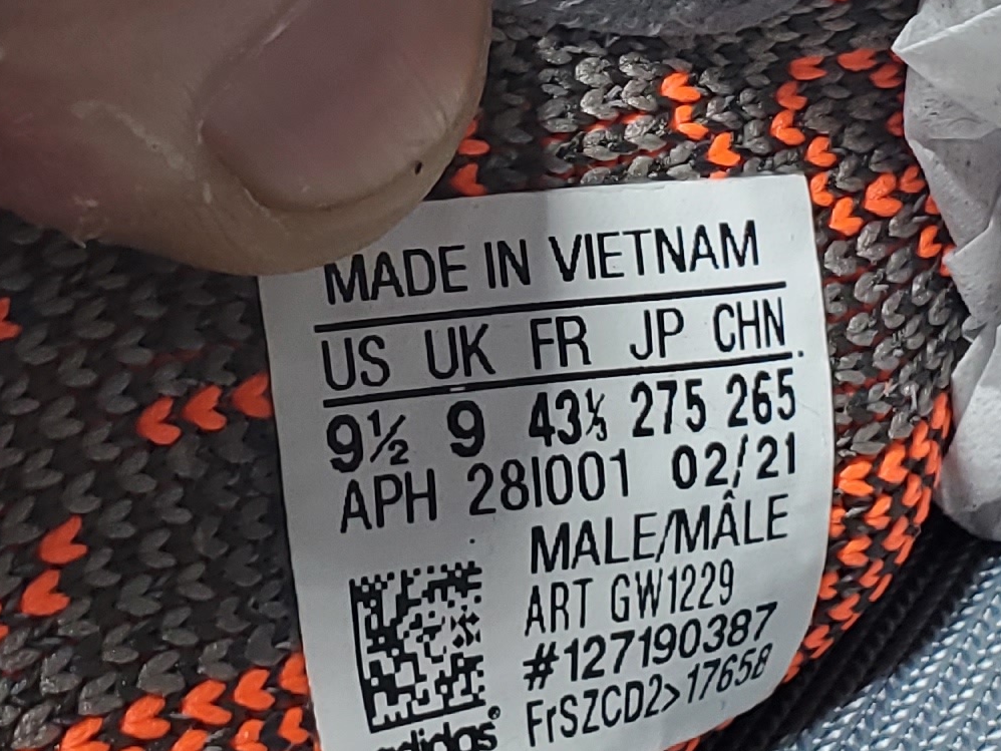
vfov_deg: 13.9
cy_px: 24
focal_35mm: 105
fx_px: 3037
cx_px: 676
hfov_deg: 18.7
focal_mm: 4.3
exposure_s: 1/100
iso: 64
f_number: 2.4
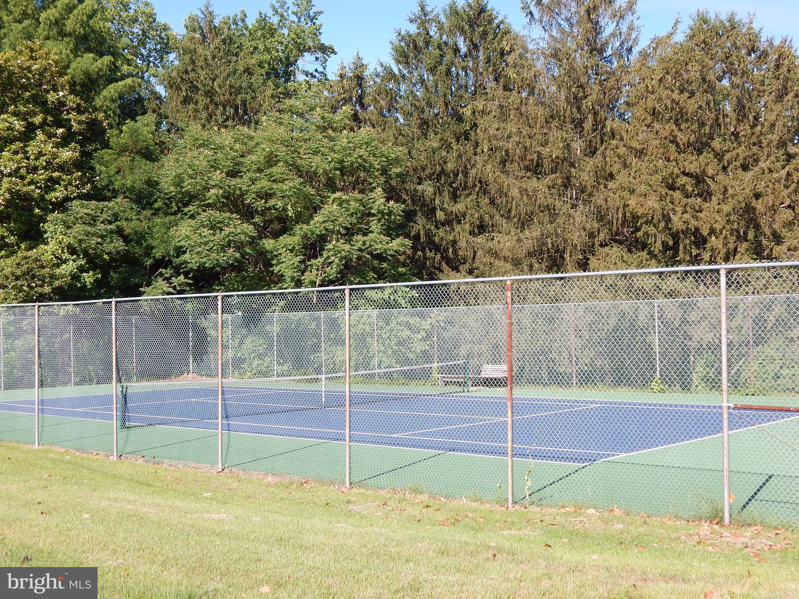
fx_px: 993
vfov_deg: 33.6
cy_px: 300
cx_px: 400
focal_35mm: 43
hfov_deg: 43.9
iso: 125
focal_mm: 7.7
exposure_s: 1/640
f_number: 3.6
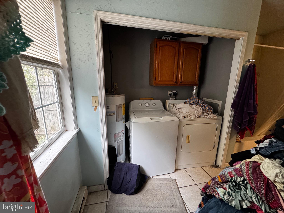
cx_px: 142
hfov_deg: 102.1
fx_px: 115
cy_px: 106
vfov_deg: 85.7
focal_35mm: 14
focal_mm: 2.22
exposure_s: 1/60
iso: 320
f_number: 2.2
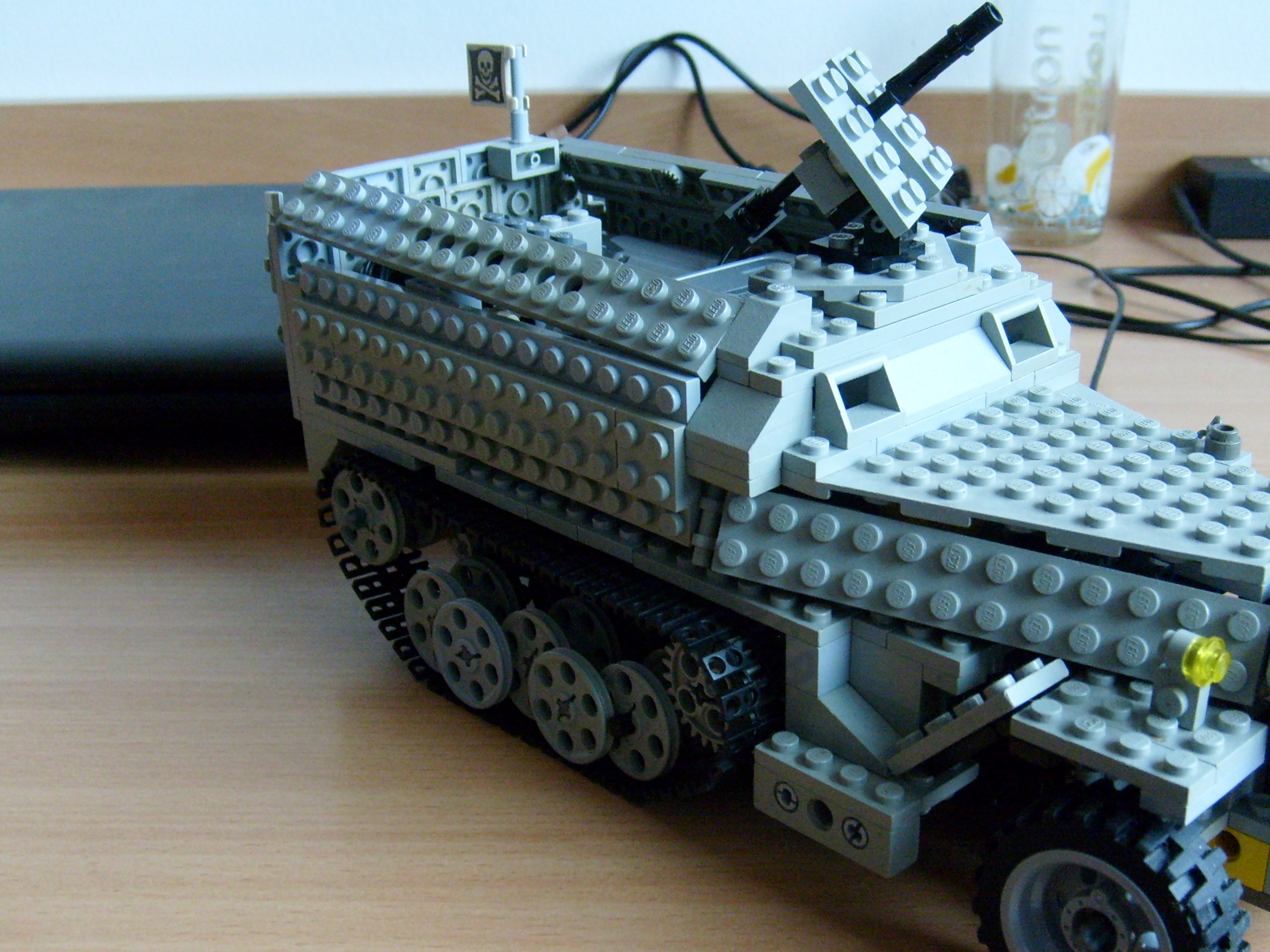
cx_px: 745
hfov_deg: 44.6
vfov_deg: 34.3
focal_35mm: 42
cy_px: 553
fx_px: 1541
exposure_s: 1/15
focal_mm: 5.8
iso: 200
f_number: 2.8
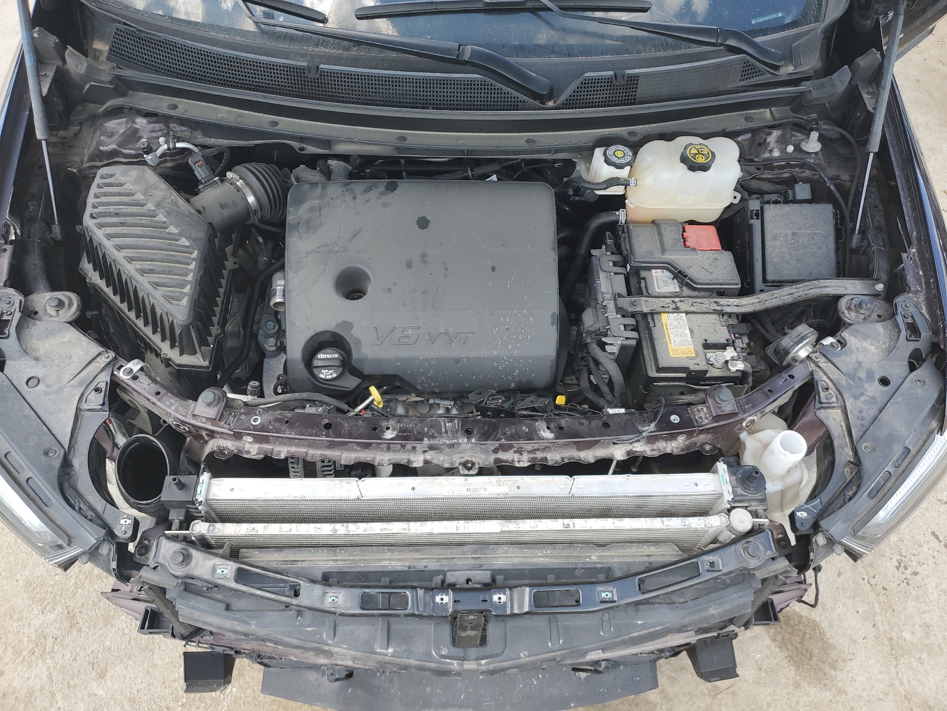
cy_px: 356
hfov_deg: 67.3
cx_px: 474
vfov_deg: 53.1
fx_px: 711
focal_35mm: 26
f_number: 1.5
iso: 50
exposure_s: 1/526
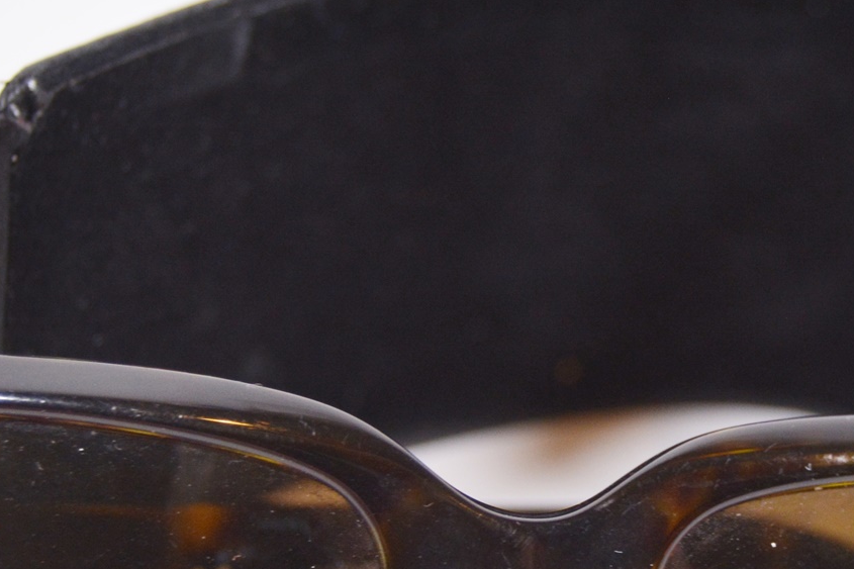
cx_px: 611
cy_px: 416
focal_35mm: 142
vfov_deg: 9.6
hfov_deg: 14.4
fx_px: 3368
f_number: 4.5
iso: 400
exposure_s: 1/80
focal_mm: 32
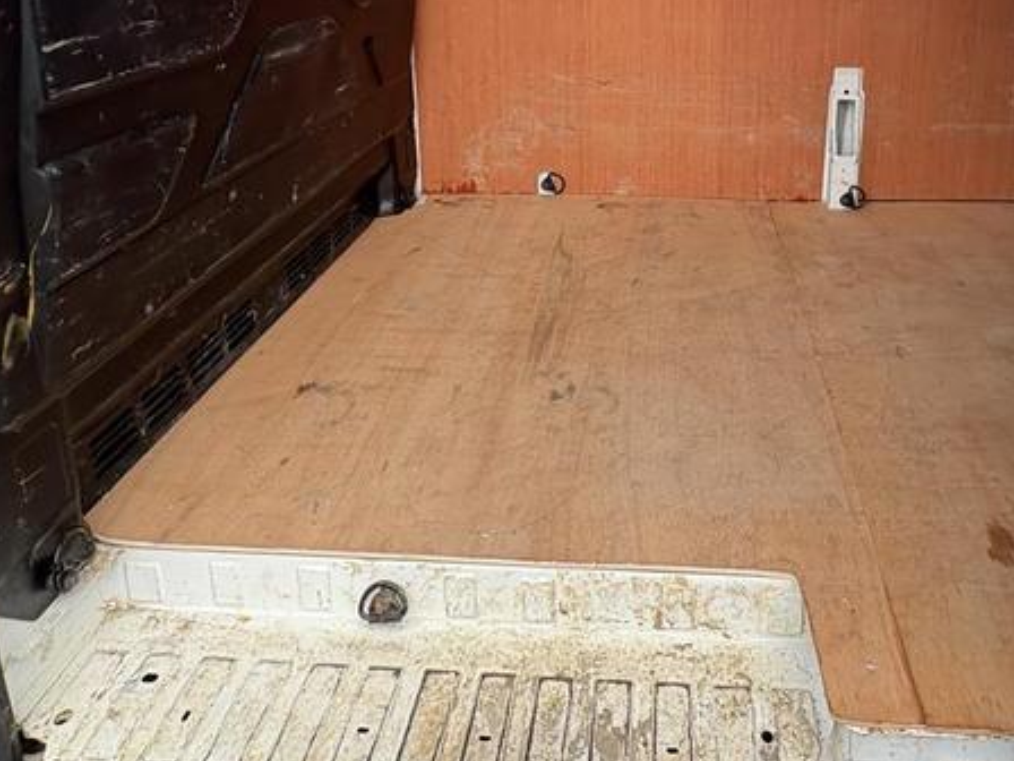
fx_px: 820
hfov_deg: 62.7
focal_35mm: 28
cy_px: 91
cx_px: 625
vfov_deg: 45.5
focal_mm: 2.22
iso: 64
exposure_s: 1/137
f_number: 2.2
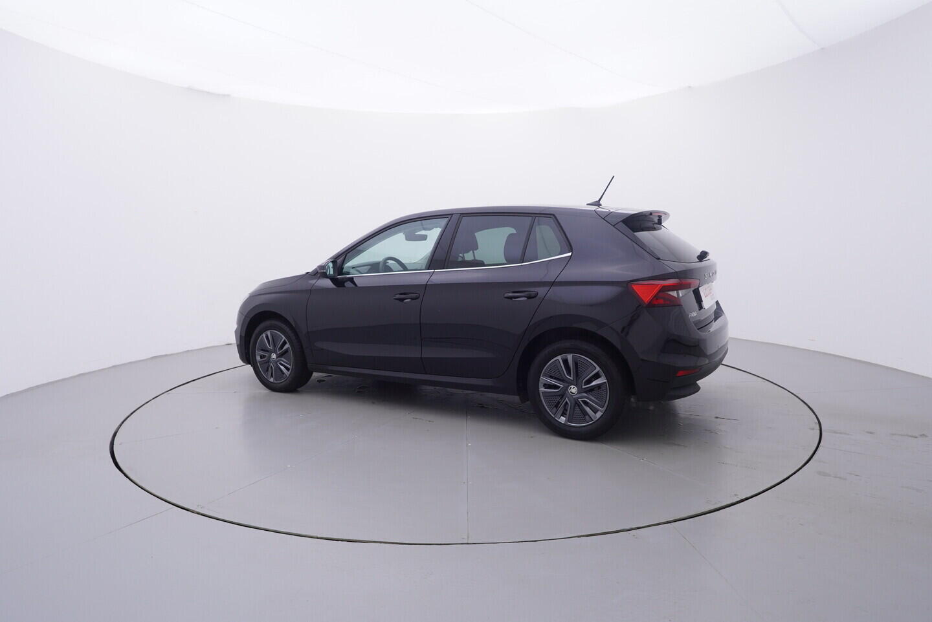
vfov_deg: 56.2
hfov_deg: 77.3
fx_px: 583
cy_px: 311
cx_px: 466
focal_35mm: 22
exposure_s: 1/80
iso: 200
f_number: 5
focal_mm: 15
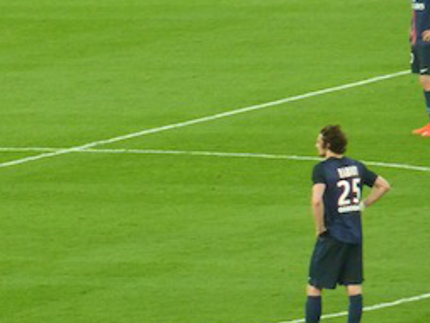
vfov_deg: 2.1
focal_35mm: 711
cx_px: -19
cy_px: 264
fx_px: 8836
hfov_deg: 2.8
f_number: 4.9
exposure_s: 1/60
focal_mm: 49.2
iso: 400
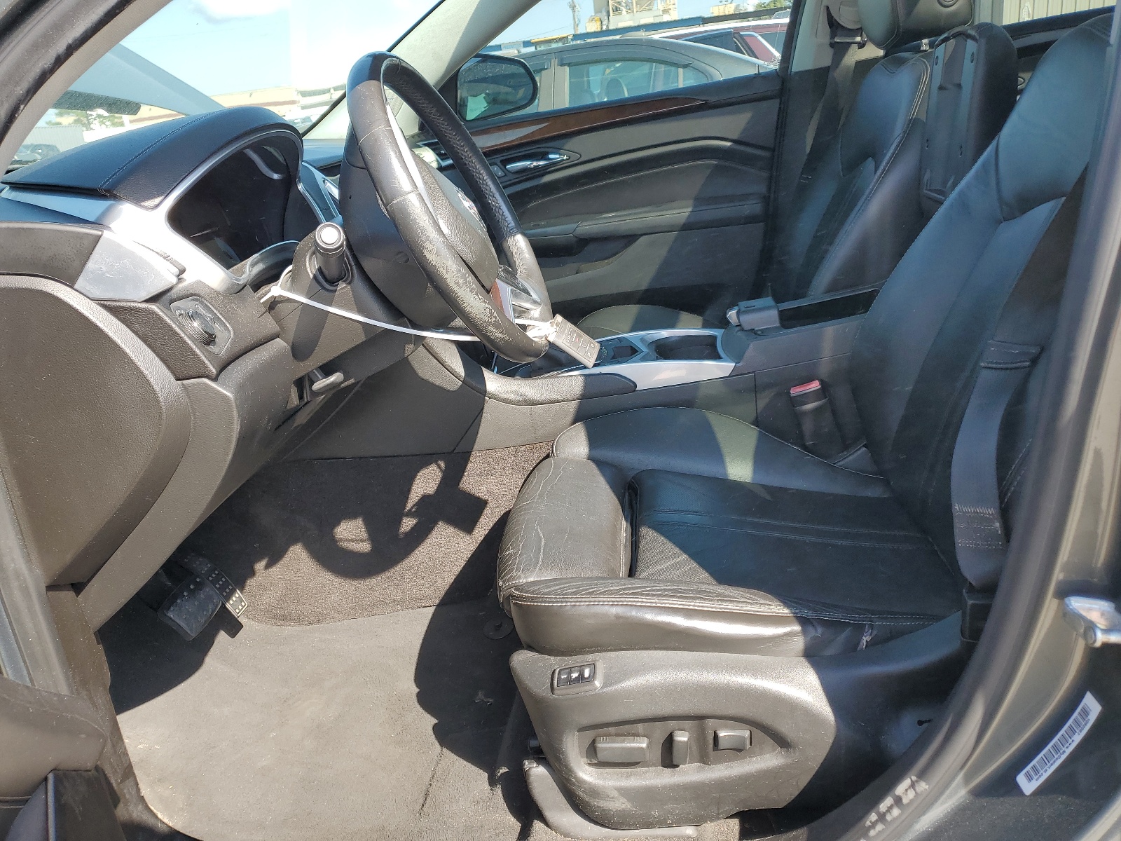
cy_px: 420
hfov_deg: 67.3
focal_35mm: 26
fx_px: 842
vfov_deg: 53.1
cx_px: 560
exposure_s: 1/588
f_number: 1.5
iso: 50
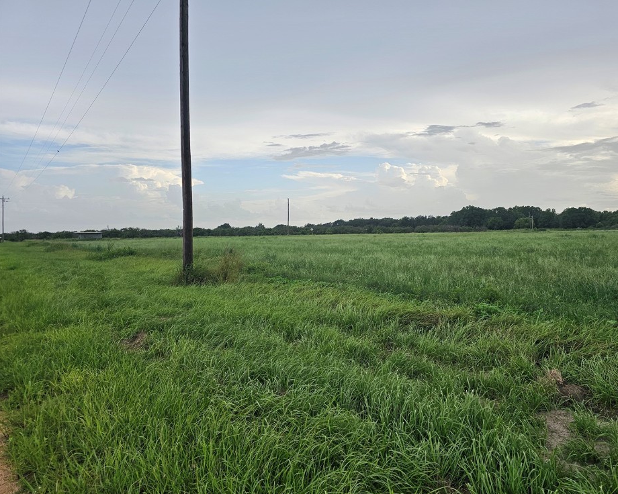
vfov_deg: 56.8
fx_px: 457
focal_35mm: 25
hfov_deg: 67.9
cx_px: 341
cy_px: 242
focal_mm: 6.3
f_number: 1.7
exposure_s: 1/361
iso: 25
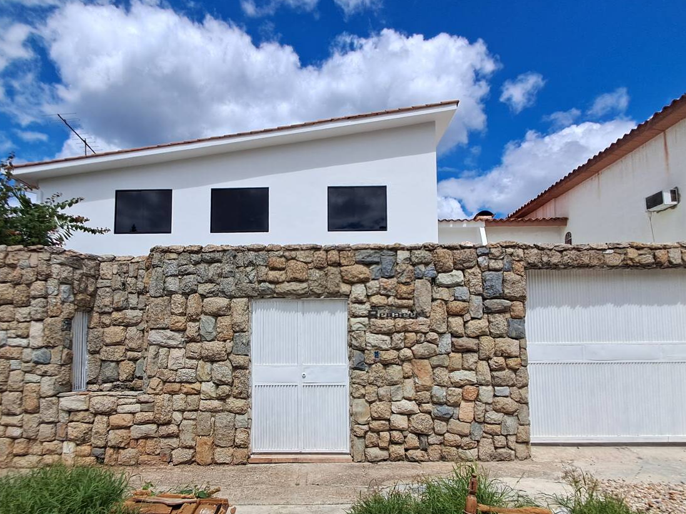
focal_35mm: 21
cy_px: 314
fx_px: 416
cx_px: 311
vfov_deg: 62.8
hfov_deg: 78.8
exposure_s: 1/2451
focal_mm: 1.64
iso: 40
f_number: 2.2
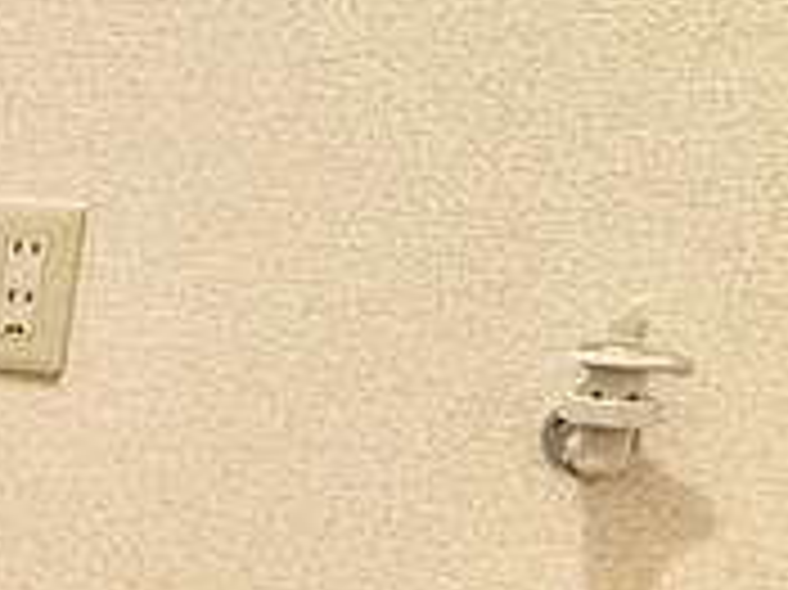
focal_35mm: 56
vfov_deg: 25.3
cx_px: -405
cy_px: 529
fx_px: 1274
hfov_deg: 25.5
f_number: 2.2
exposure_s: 1/120
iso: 320
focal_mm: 2.22
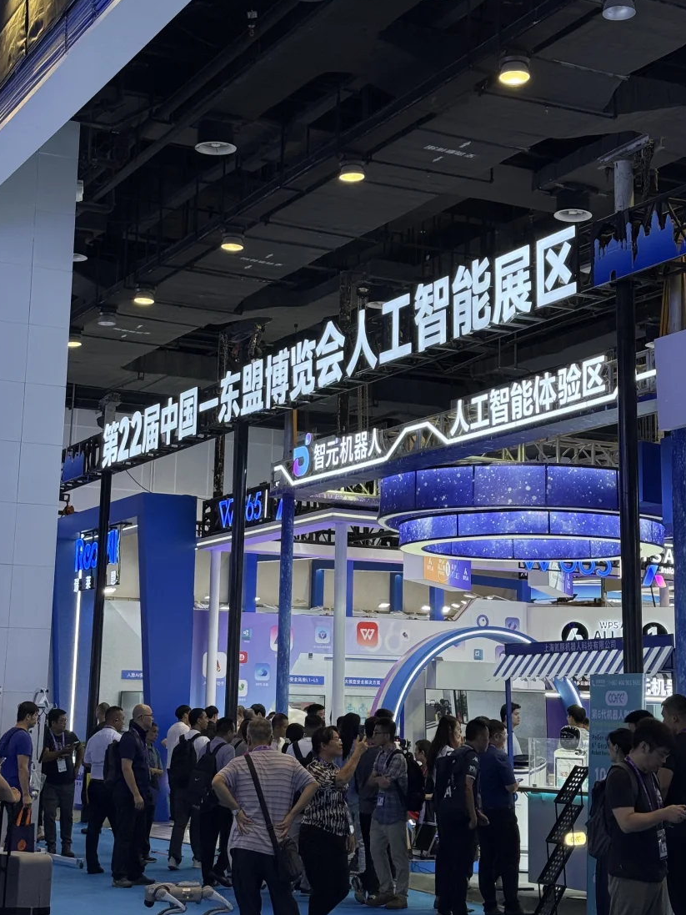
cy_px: 363
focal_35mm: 63
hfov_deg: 23.3
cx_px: 338
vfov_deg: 30.6
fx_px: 1664
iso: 50
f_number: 1.78
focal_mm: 6.76
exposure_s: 1/206
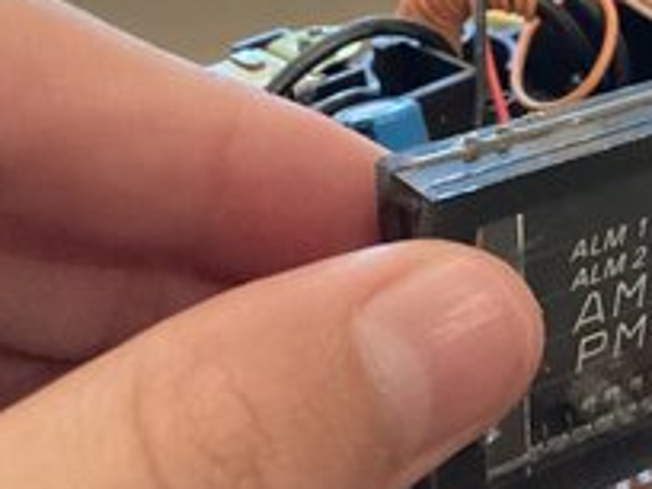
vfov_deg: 16.4
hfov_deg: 19.9
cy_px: 284
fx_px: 1695
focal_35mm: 90
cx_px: 860
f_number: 2.4
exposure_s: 1/24
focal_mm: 3.3
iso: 640
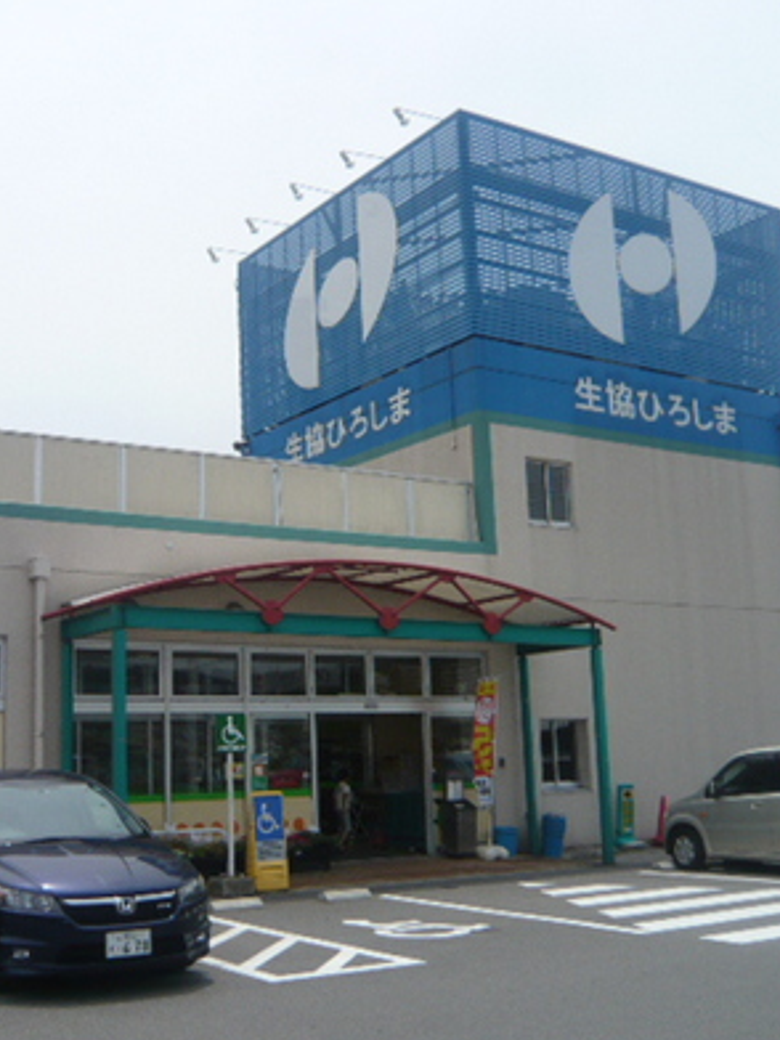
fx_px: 1202
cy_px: 531
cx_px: 252
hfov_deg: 35.6
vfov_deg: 46.8
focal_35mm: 40
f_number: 8
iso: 100
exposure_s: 1/250
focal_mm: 4.6
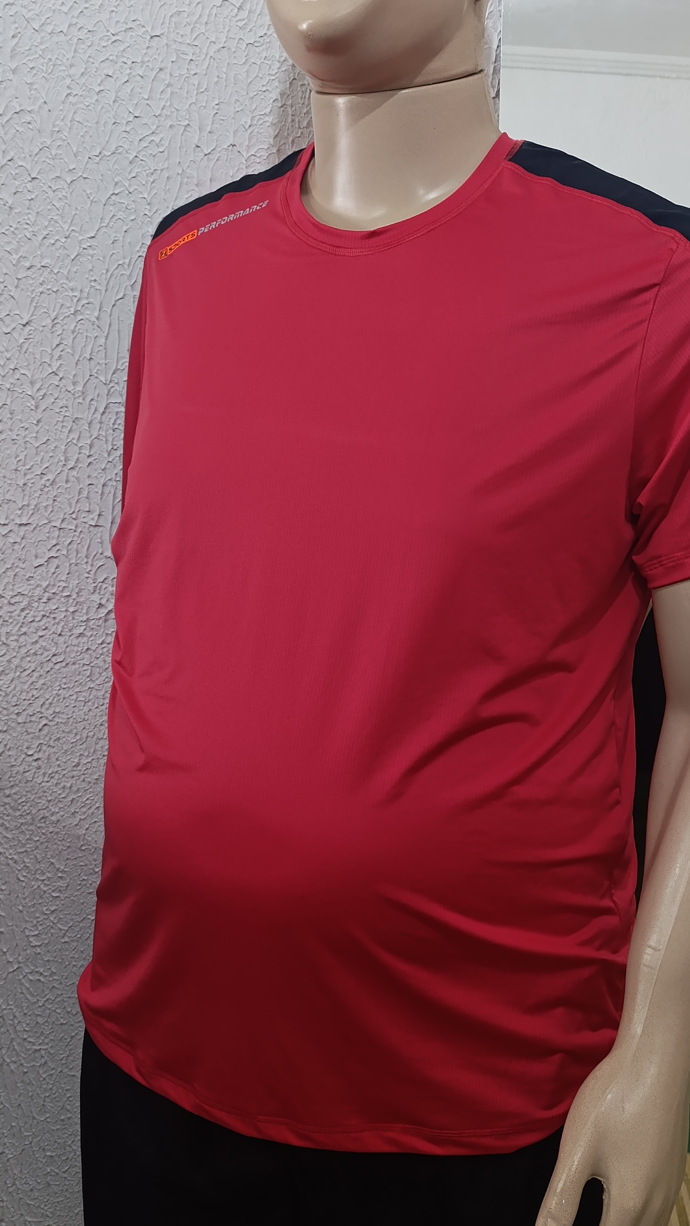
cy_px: 567
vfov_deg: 51.6
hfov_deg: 29.9
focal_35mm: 39
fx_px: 1268
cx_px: 522
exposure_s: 1/60
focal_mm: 6.14
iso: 800
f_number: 1.6
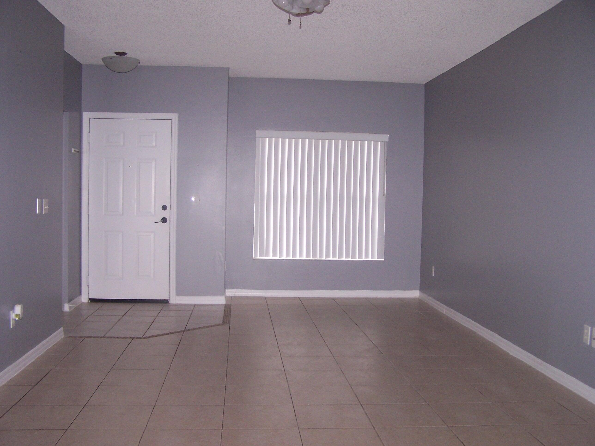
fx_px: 653
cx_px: 298
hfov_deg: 49.0
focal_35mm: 38
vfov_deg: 37.7
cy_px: 223
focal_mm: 6.3
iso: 140
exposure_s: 1/60
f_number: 2.8
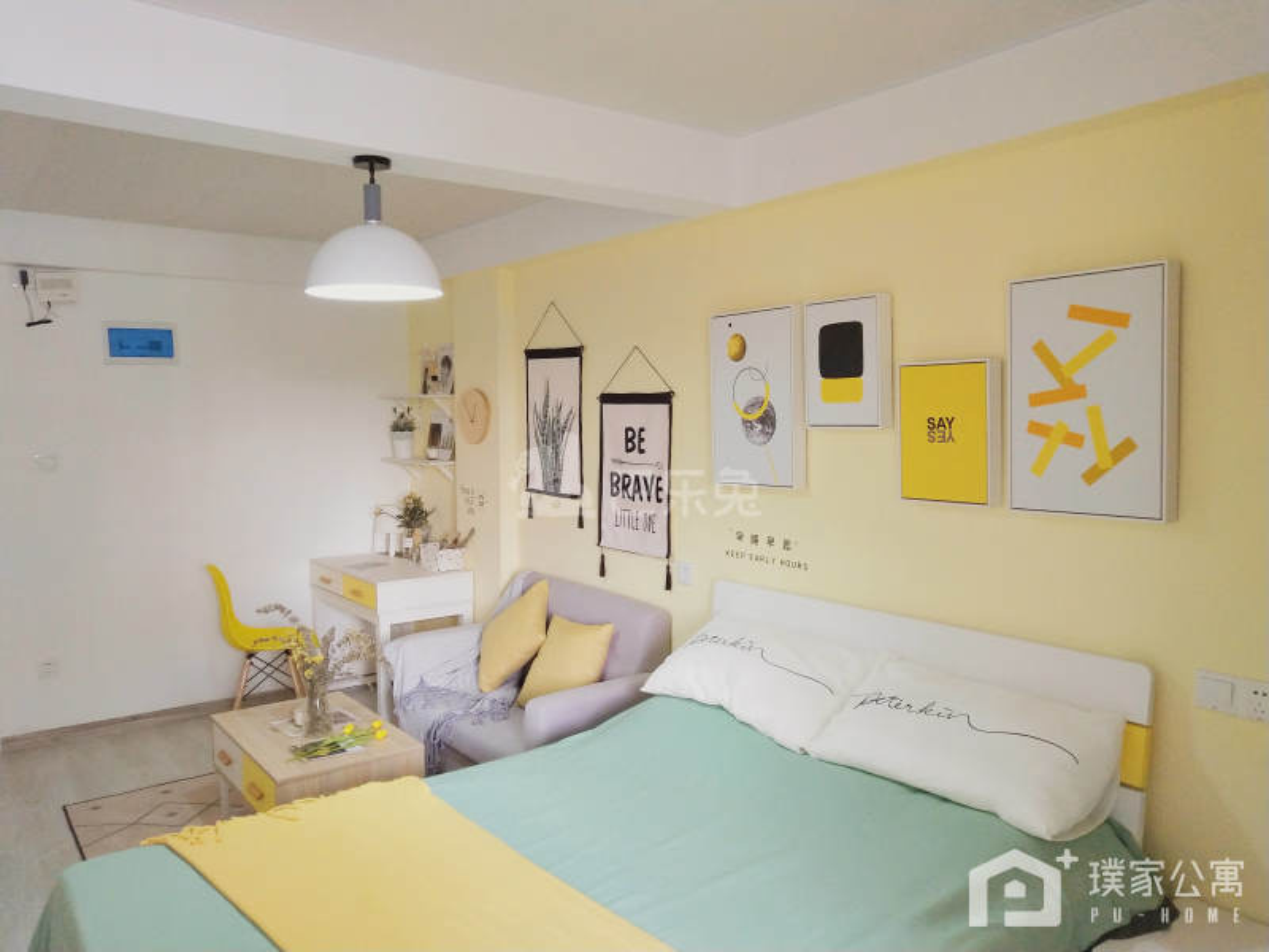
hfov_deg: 60.0
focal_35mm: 30
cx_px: 634
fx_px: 1100
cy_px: 476
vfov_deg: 46.8
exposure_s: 1/50
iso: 462
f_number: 1.8
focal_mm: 3.95
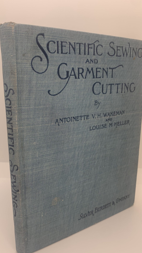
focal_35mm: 31
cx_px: 56
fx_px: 207
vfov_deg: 62.5
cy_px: 137
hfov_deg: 37.6
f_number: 1.8
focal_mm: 4.25
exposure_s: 1/243
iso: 25
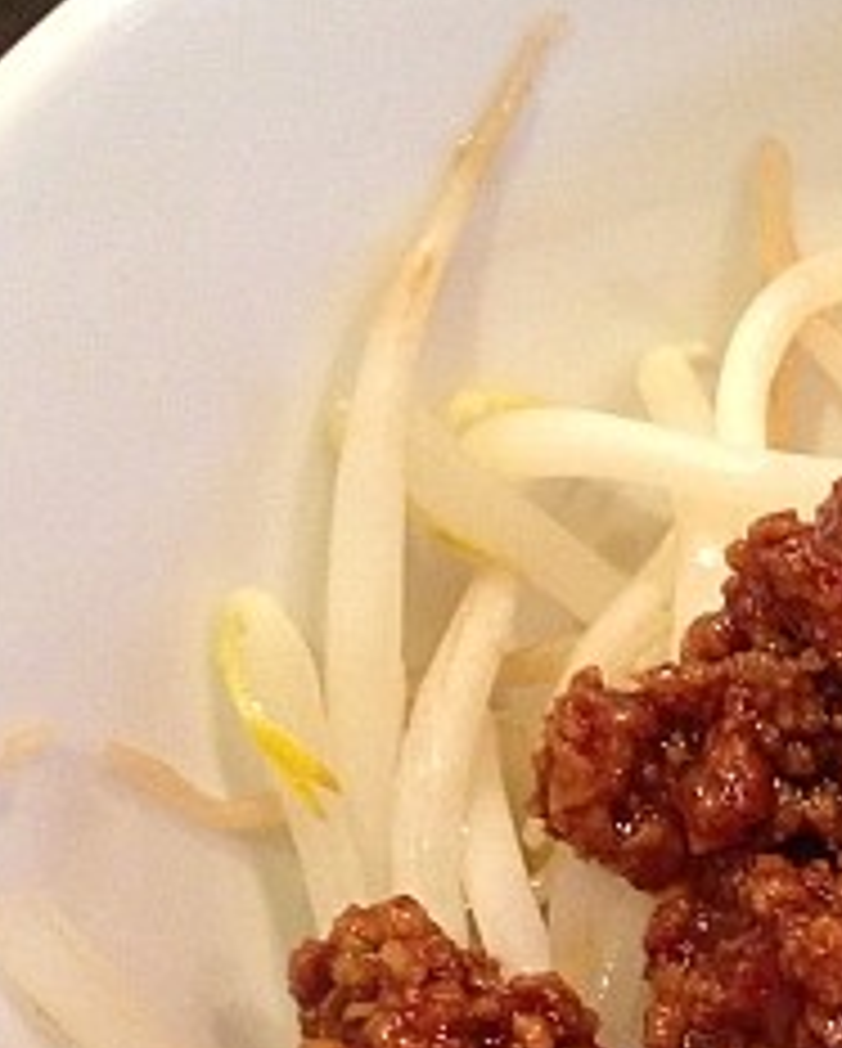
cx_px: 1094
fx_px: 2860
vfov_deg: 20.5
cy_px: 888
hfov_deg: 15.9
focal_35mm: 92
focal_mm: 4.13
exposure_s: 1/15
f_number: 2.4
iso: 400
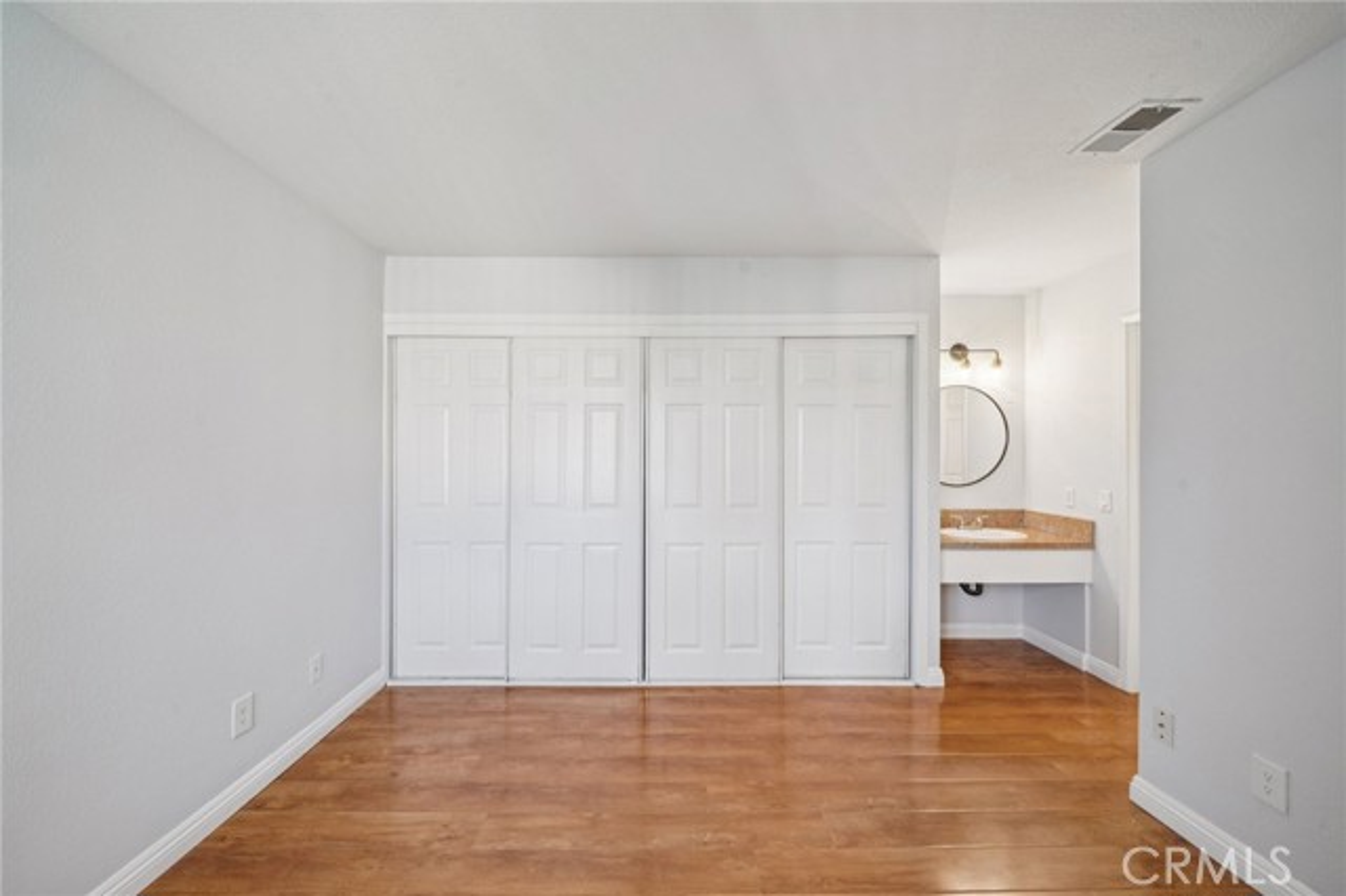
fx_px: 486
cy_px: 448
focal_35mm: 13
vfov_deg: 85.4
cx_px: 673
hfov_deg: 108.4
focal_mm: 13
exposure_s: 1/15
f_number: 9
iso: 400
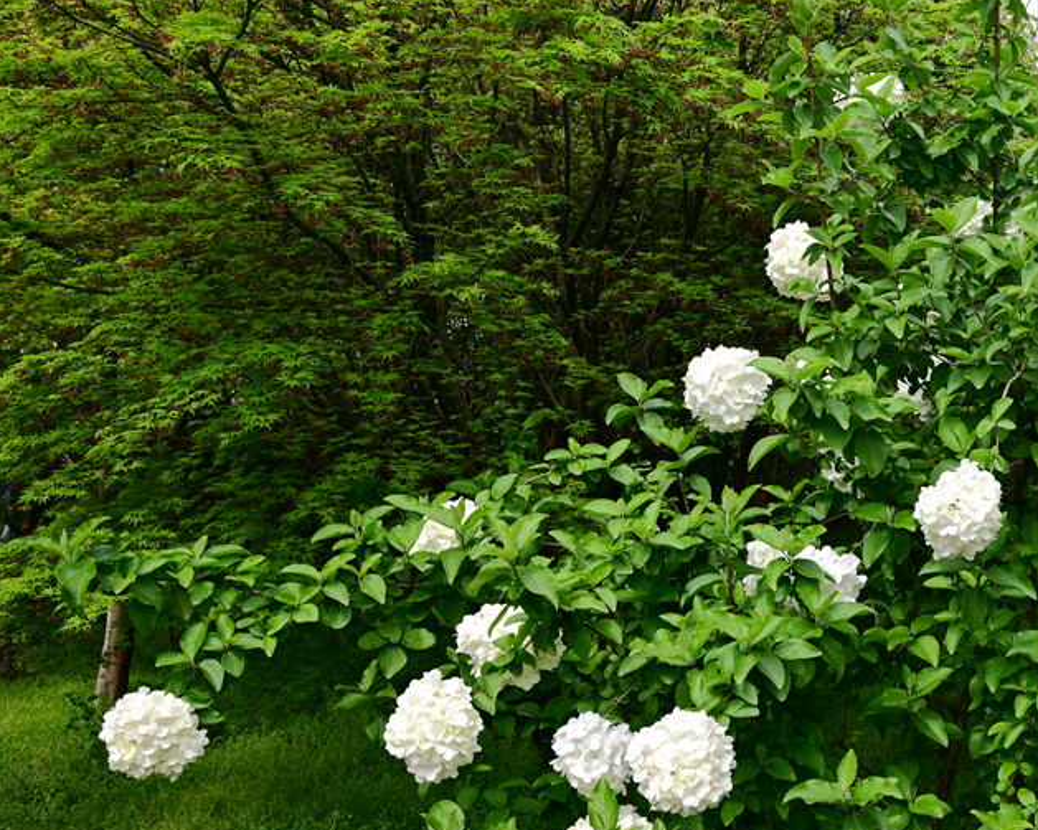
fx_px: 1321
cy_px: 353
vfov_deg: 34.8
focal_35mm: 43
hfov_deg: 39.8
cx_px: 934
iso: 110
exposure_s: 1/100
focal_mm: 24
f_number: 8
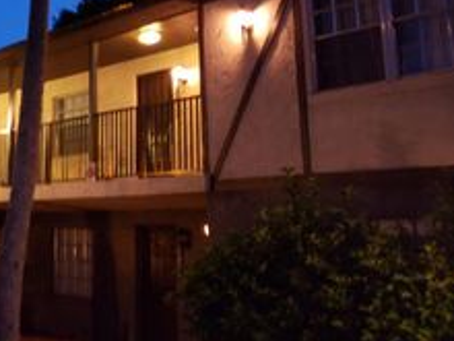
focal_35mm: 59
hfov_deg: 29.3
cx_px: -56
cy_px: 3
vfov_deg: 23.8
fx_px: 774
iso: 800
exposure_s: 1/10
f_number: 1.5
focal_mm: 4.3
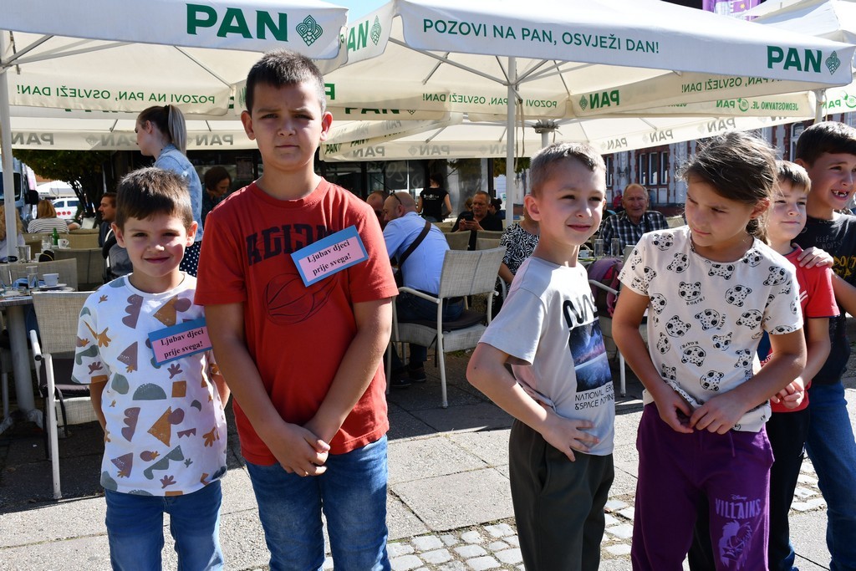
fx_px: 809
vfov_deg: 38.9
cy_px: 286
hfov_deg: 55.8
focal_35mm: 34
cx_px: 428
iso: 180
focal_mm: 23
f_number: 8
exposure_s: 1/250
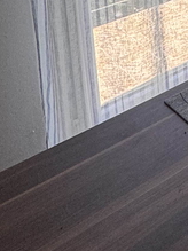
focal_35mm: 69
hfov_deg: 14.9
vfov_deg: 21.0
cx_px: 428
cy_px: -178
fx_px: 500
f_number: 2.2
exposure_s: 1/99
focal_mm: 2.22
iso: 80
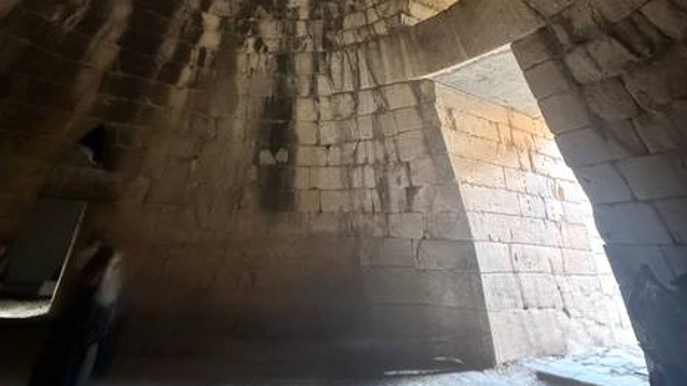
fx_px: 382
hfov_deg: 83.9
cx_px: 337
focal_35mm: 21
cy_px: 12
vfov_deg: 46.1
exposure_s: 1/30
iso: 2500
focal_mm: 2.22
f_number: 2.2
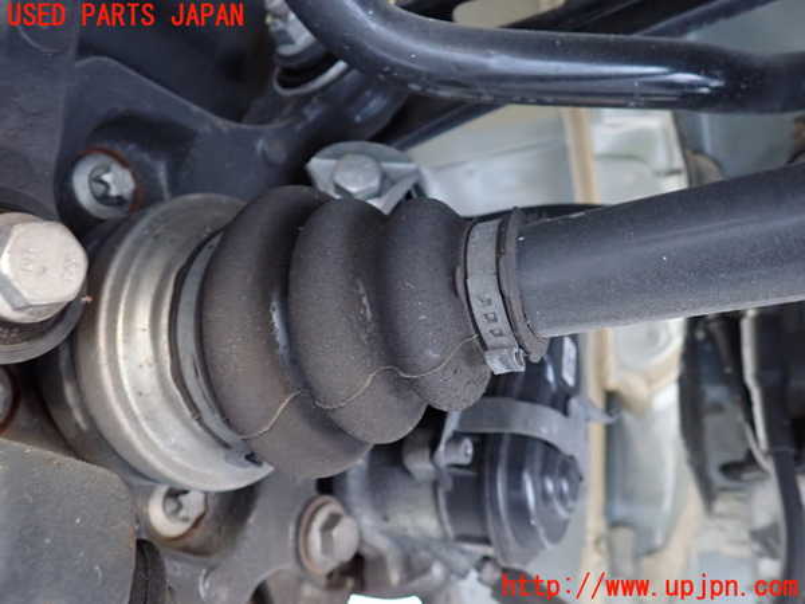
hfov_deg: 63.4
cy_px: 302
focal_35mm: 28
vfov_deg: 49.7
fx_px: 651
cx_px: 402
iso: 800
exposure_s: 1/20
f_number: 2.2
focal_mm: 5.05
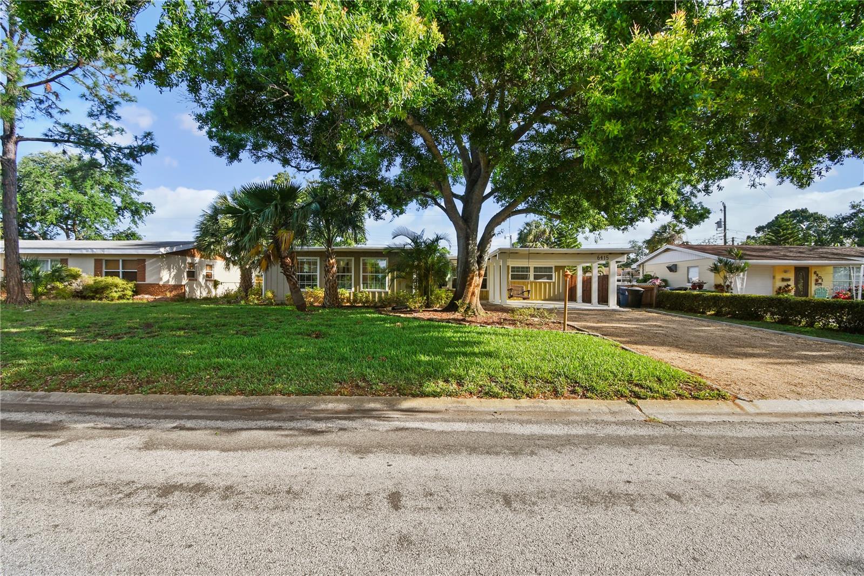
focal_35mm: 15
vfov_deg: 77.3
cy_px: 288
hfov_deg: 100.4
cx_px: 432
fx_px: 360
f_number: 7.1
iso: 100
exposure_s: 1/320
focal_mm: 10
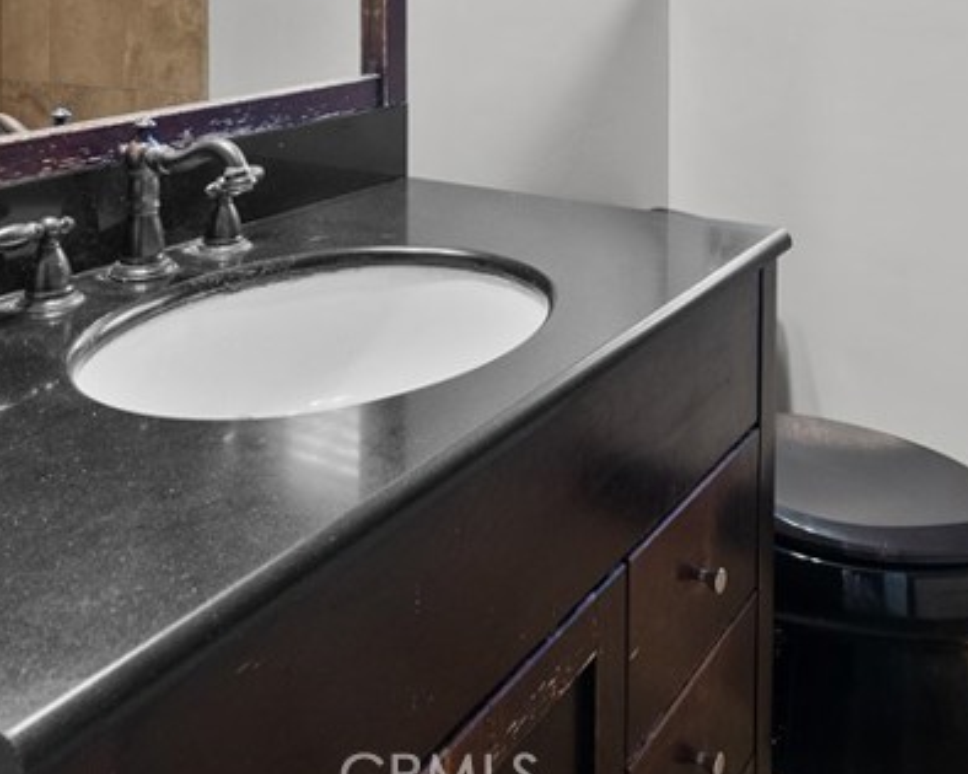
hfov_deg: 46.4
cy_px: -28
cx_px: 612
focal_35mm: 39
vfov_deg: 34.2
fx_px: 1117
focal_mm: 16
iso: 2000
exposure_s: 1/5
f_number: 9
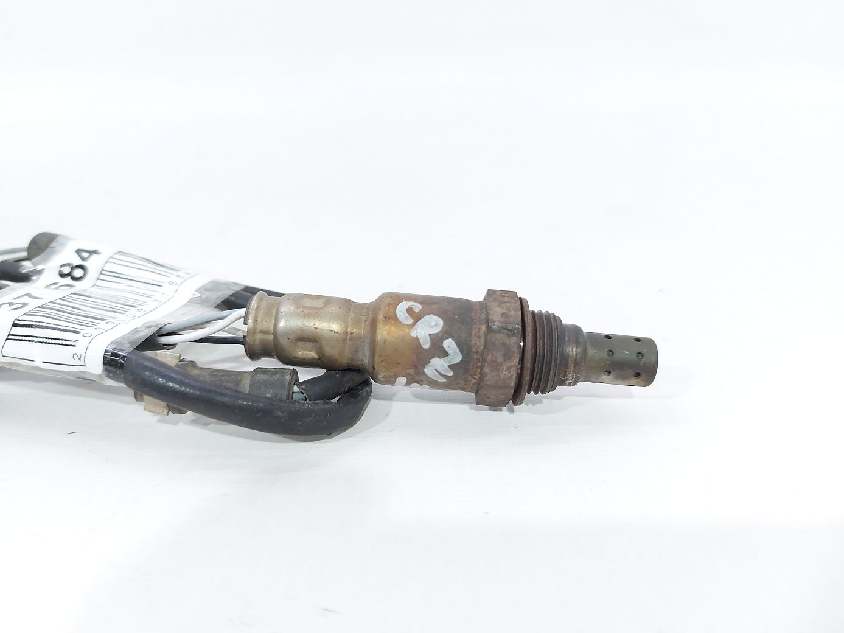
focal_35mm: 24
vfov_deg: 56.8
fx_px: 585
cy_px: 316
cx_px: 422
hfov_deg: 71.6
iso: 80
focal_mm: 5.23
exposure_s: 1/50
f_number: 1.8
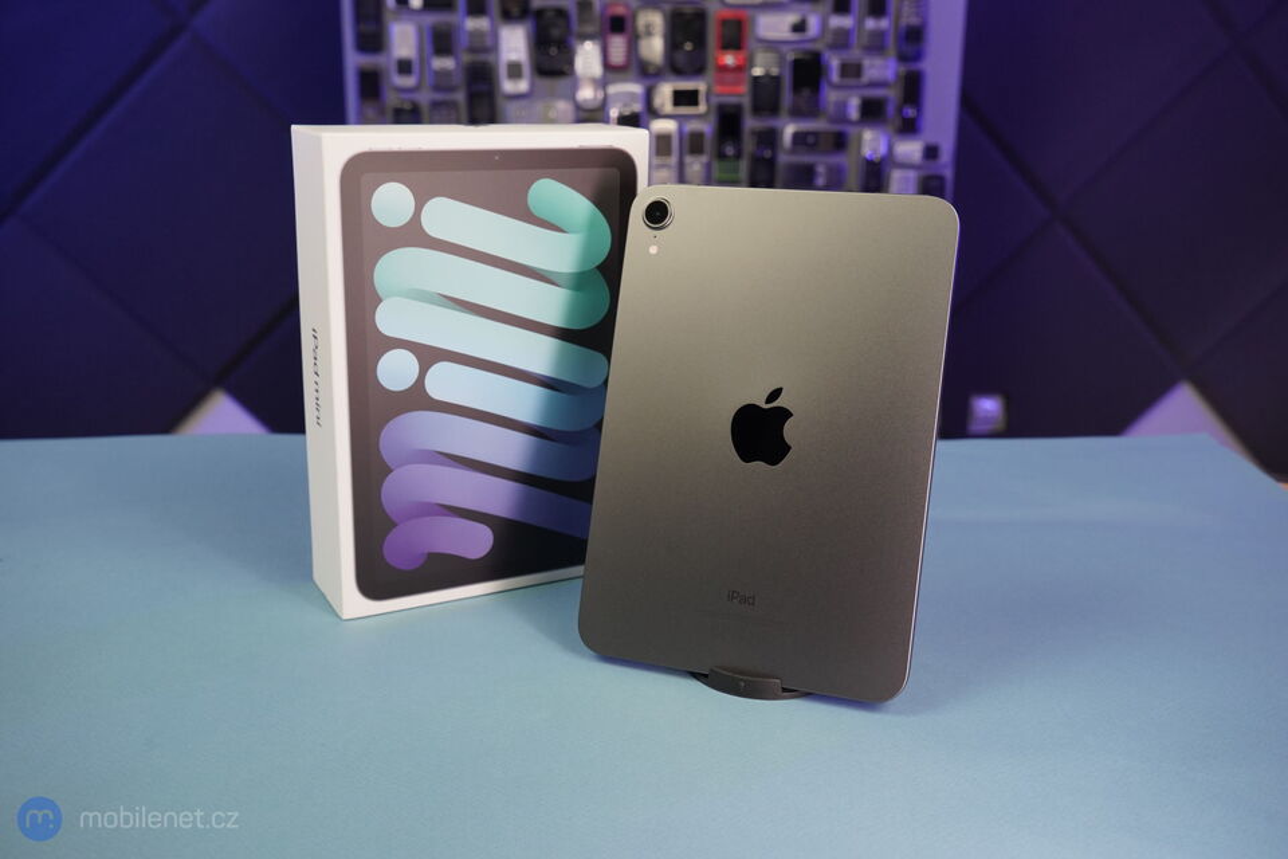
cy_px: 430
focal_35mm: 34
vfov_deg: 38.9
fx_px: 1216
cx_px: 644
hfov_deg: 55.8
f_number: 8
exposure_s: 1/160
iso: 2000
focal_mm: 34
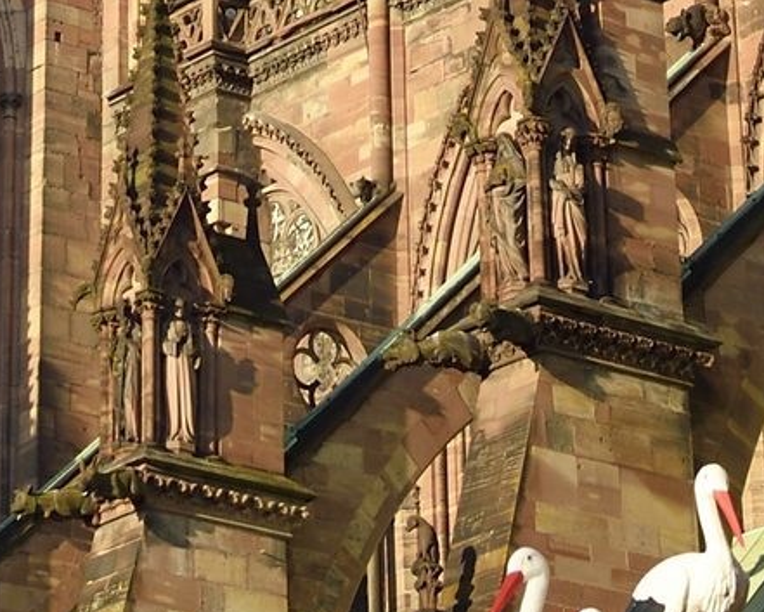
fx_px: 5089
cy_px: -995
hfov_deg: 8.6
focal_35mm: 225
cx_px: 196
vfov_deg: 6.5
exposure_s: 1/320
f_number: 9
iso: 200
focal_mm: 44
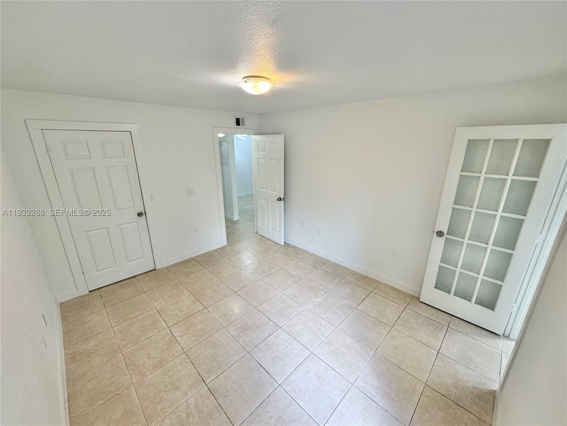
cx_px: 284
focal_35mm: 14
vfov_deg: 85.7
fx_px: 229
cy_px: 213
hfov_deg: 102.1
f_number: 2.2
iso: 125
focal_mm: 2.22
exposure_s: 1/120
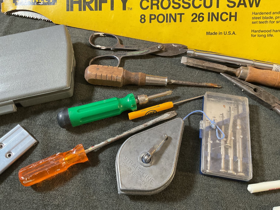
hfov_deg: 61.7
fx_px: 235
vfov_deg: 48.2
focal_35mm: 29
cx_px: 140
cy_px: 105
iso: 160
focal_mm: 3
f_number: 1.8
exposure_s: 1/60
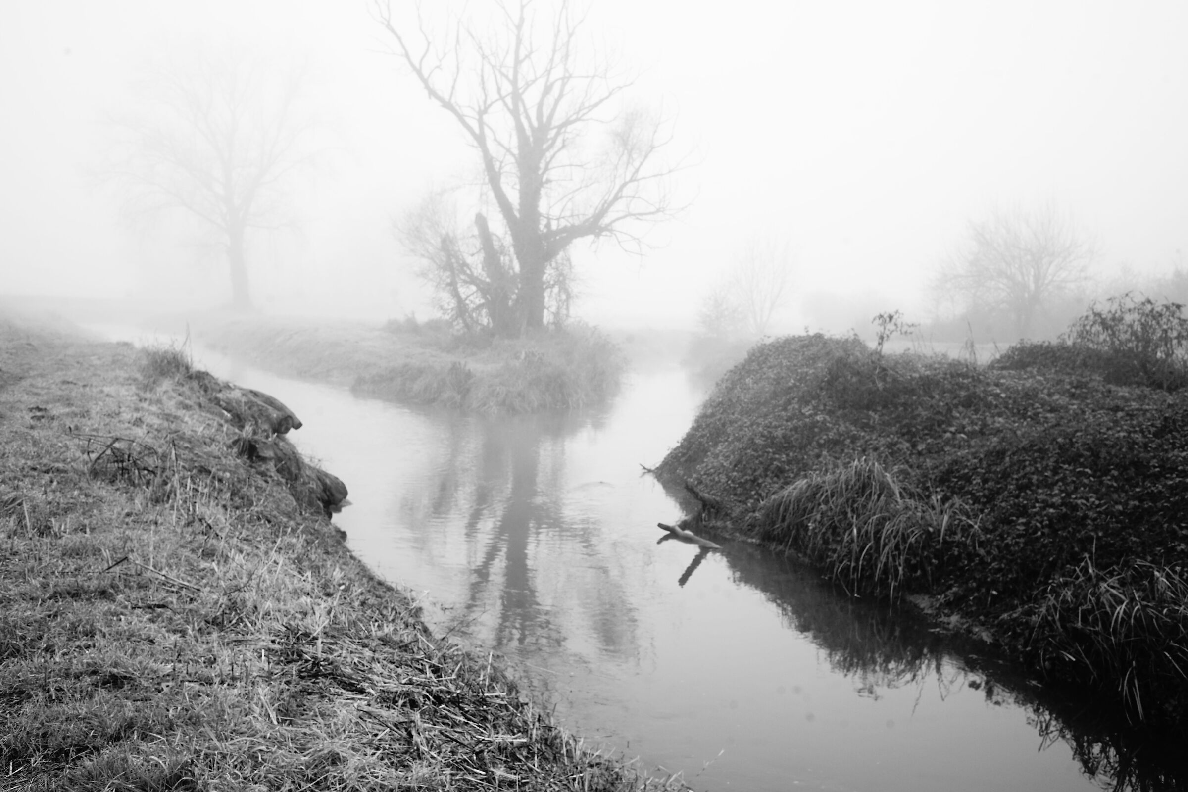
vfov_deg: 37.9
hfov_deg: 54.4
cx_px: 594
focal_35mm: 35
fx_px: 1155
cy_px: 396
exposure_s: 1/30
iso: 250
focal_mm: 35
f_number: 11
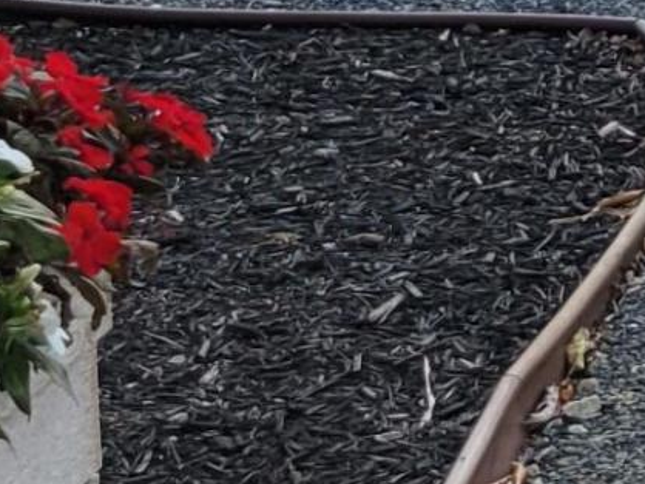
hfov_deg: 9.9
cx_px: 1472
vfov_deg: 7.9
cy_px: -490
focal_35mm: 179
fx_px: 3337
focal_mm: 5.4
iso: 40
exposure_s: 1/2693
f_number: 1.8
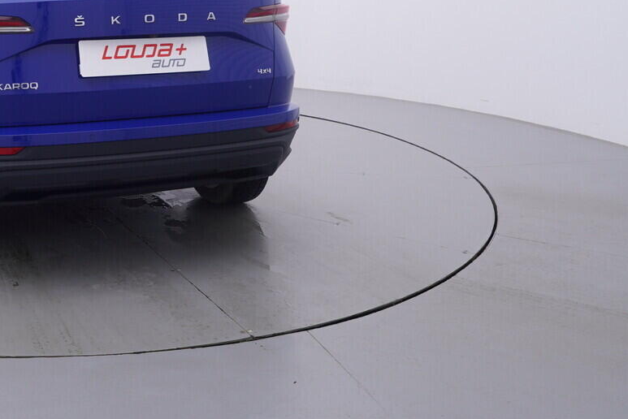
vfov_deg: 30.9
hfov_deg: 42.3
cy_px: 64
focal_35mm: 42
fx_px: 732
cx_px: 51
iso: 200
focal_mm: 15
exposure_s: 1/80
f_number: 5
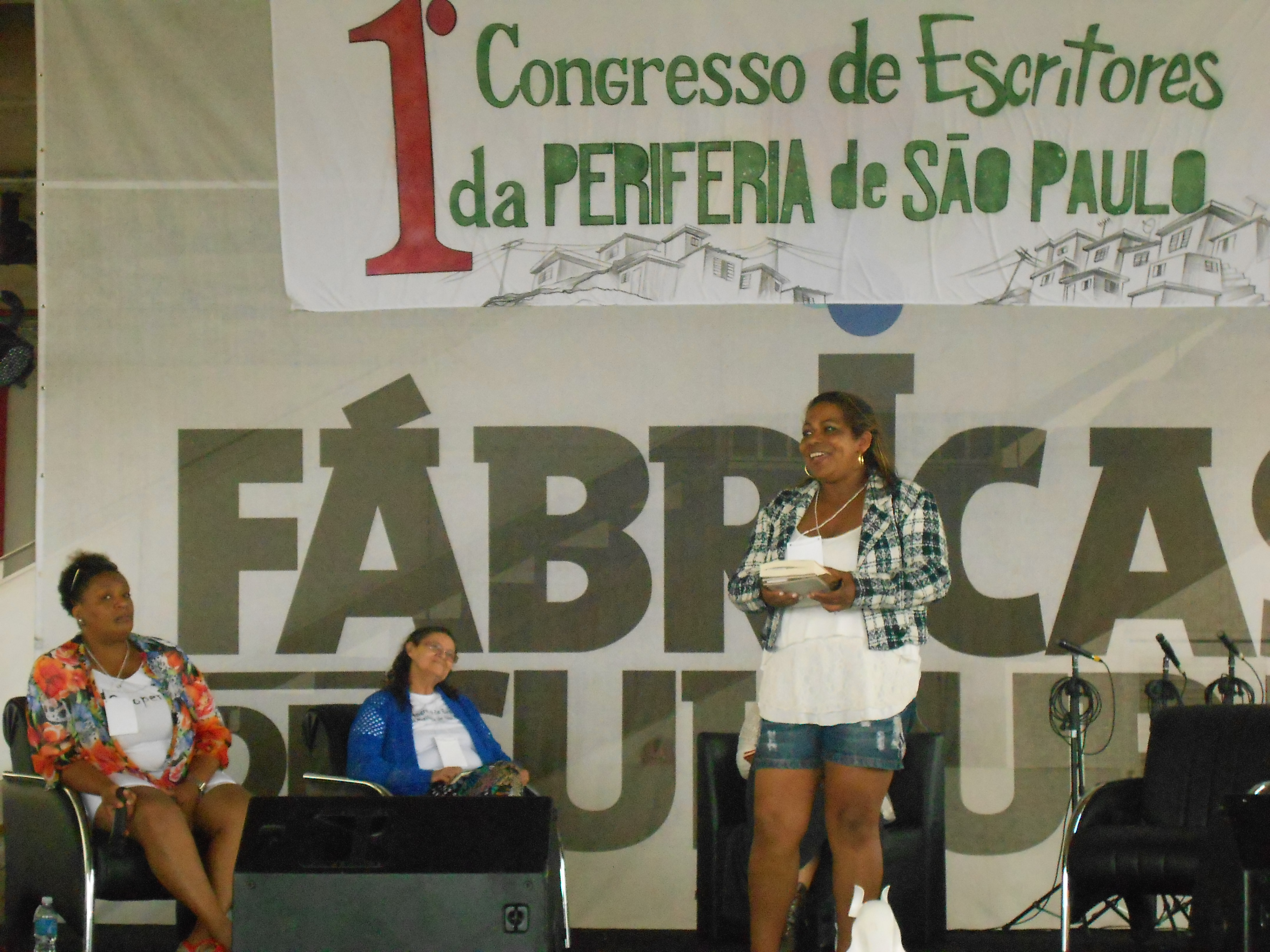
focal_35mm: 66
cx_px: 635
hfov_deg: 29.4
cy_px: 476
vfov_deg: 22.3
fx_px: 2421
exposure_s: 1/60
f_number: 5.3
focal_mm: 11.8
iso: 800
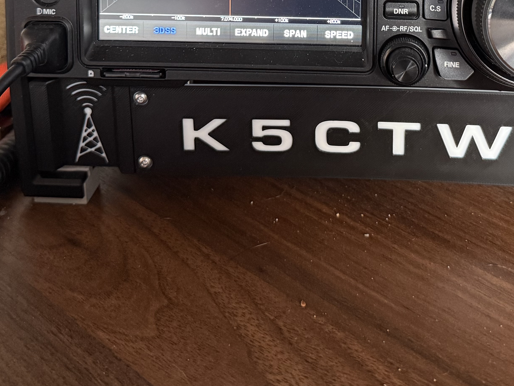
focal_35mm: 56
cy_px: -34
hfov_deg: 34.2
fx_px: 832
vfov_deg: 24.4
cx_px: 321
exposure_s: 1/50
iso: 400
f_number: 1.78
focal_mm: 6.76
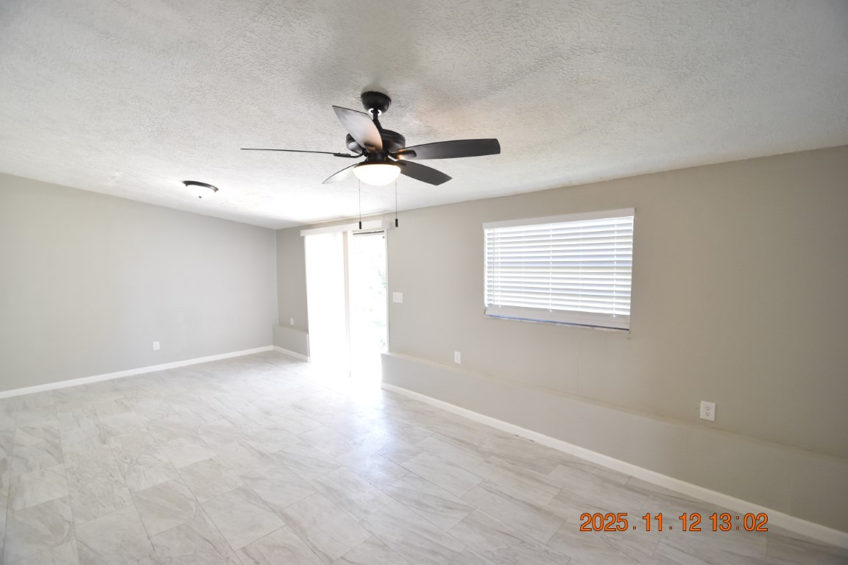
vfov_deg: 77.3
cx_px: 424
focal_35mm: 15
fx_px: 353
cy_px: 282
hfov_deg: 100.4
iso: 800
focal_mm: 10
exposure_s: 1/90
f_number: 3.5
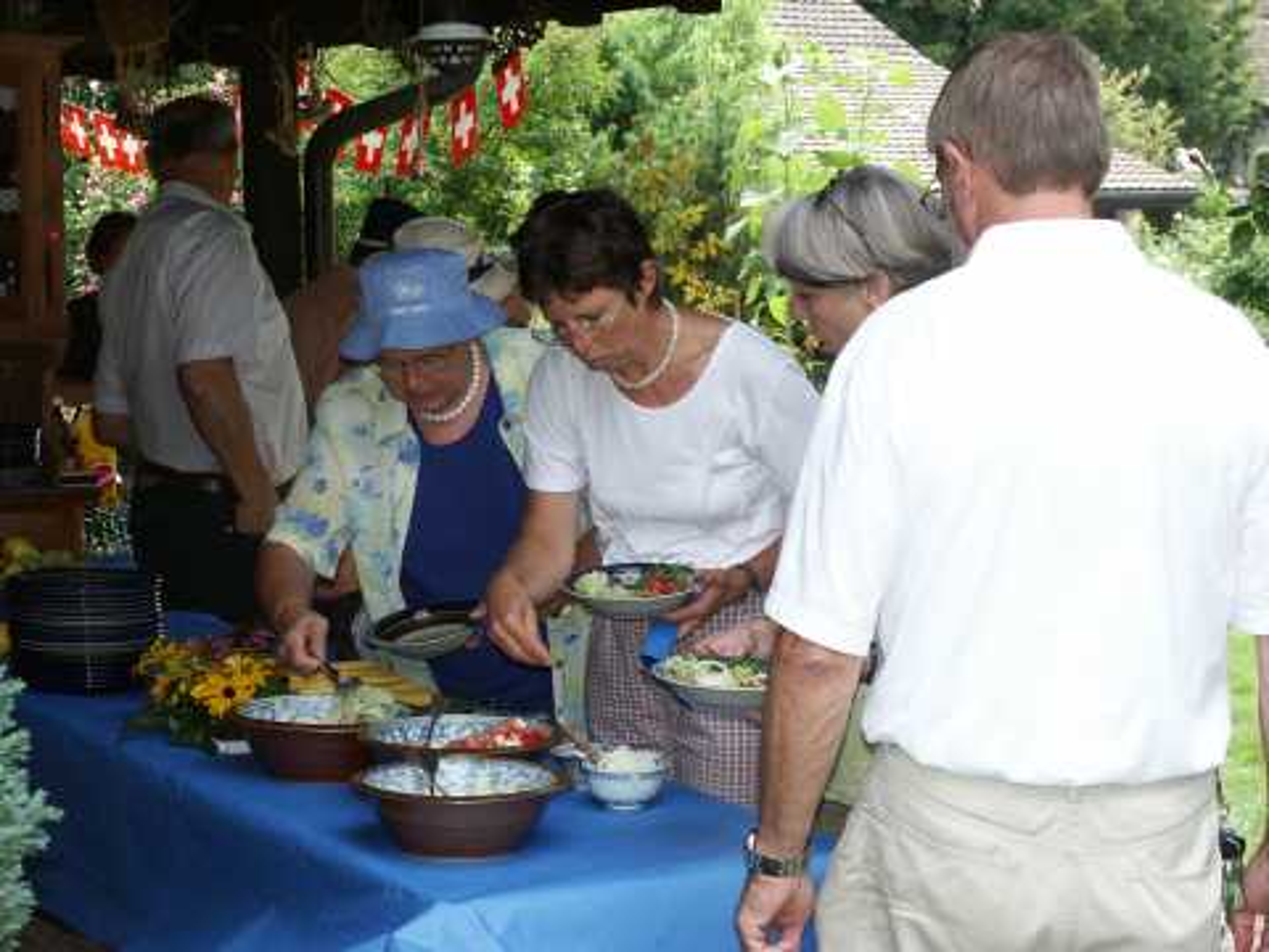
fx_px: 2493
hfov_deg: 28.6
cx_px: 634
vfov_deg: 21.6
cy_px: 476
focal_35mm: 68
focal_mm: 16.99
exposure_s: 1/250
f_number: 4.5
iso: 200
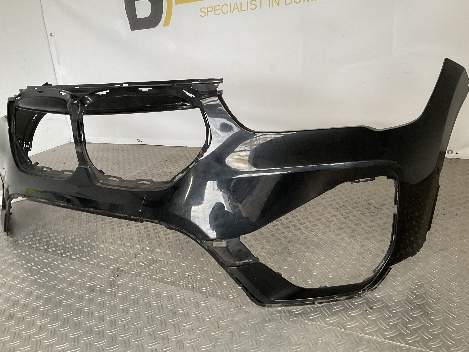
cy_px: 173
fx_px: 406
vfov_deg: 46.8
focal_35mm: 30
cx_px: 235
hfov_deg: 60.0
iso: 100
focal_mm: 3
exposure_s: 1/50
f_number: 1.8
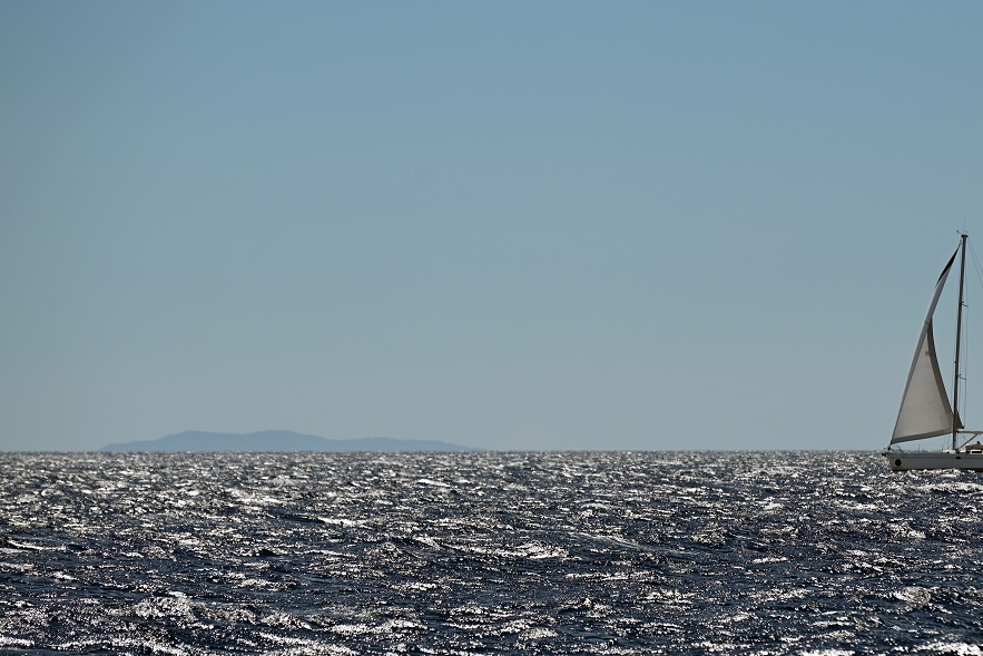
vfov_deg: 4.4
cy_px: 368
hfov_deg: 6.7
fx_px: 8438
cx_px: 640
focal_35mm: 309
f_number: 7.1
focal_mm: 210
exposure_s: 1/1600
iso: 100
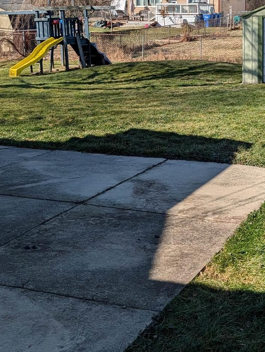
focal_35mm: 58
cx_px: 264
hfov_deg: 24.2
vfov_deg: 31.9
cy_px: 51
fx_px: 590
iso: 22
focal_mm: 6.9
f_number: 1.68
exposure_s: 1/1314
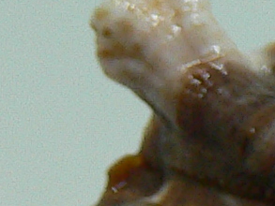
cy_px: 410
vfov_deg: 6.0
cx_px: 473
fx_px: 1915
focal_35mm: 241
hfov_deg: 8.0
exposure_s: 1/60
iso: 150
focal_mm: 4.6
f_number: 2.8
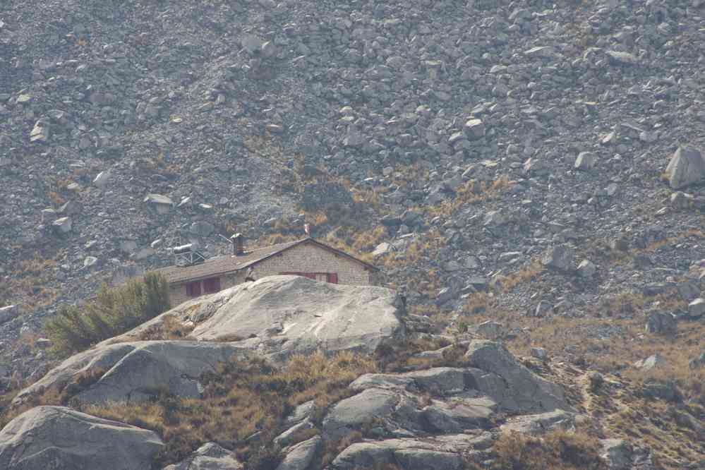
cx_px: 352
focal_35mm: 450
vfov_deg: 3.1
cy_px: 235
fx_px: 8812
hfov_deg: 4.6
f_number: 9
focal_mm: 300
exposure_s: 1/320
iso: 800
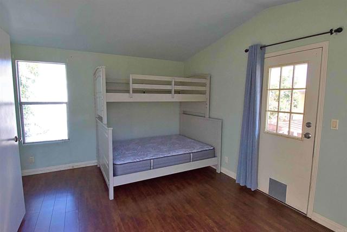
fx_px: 188
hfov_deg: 85.4
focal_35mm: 20
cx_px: 174
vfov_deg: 63.2
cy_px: 116
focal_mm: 13
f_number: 10
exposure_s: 1/400
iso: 6400
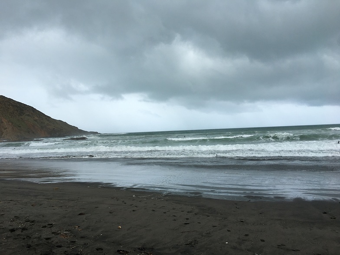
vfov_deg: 48.2
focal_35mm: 29
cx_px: 170
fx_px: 285
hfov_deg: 61.7
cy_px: 128
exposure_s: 1/718
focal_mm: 4.15
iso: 25
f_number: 2.2
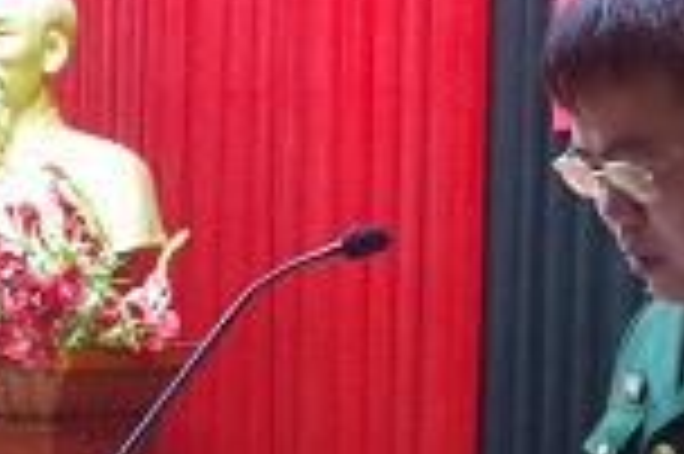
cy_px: 209
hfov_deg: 16.7
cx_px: 490
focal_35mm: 122
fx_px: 2315
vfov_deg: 11.2
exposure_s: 1/50
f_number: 4.5
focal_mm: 21
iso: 3200
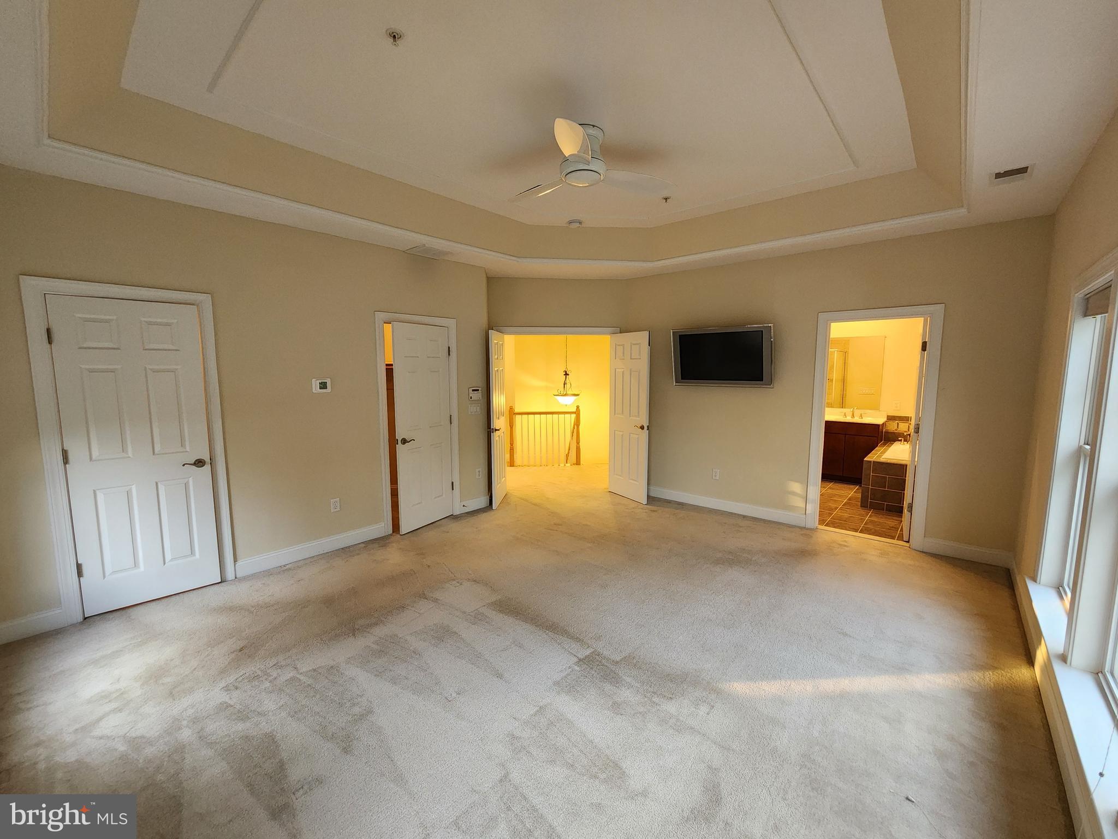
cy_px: 420
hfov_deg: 106.2
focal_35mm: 13
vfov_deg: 89.9
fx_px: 420
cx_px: 559
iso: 400
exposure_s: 1/60
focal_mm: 2.2
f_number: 2.2
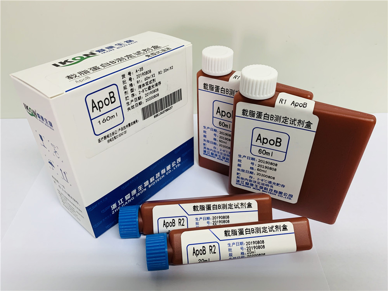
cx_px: 194
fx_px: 291
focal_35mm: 26
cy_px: 146
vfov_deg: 53.1
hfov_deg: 67.3
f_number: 1.8
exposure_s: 1/50
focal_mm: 4.25
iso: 80
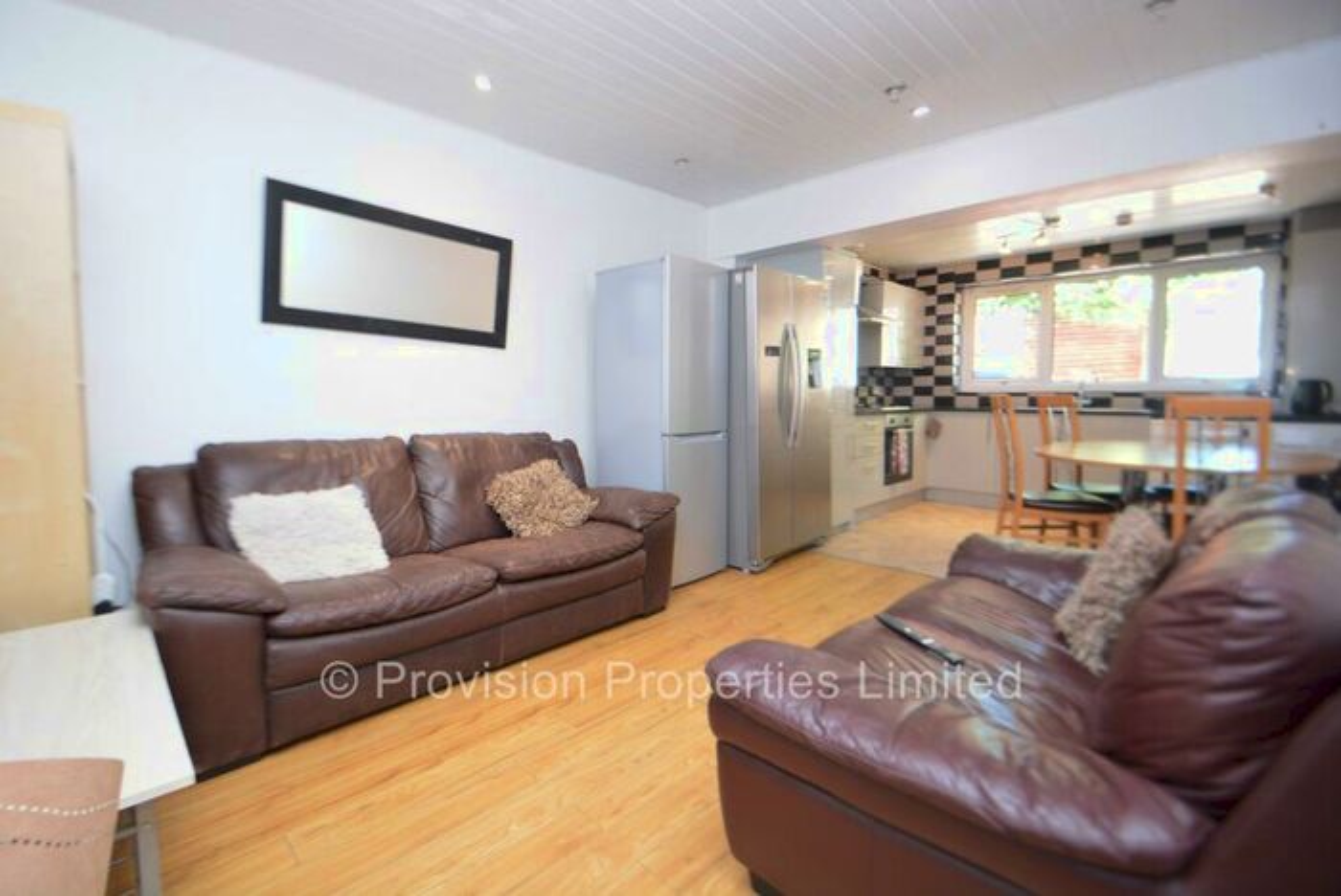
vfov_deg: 77.4
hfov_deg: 100.3
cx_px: 670
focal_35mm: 15
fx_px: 559
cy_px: 448
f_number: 3.5
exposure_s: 1/45
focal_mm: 10
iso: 800
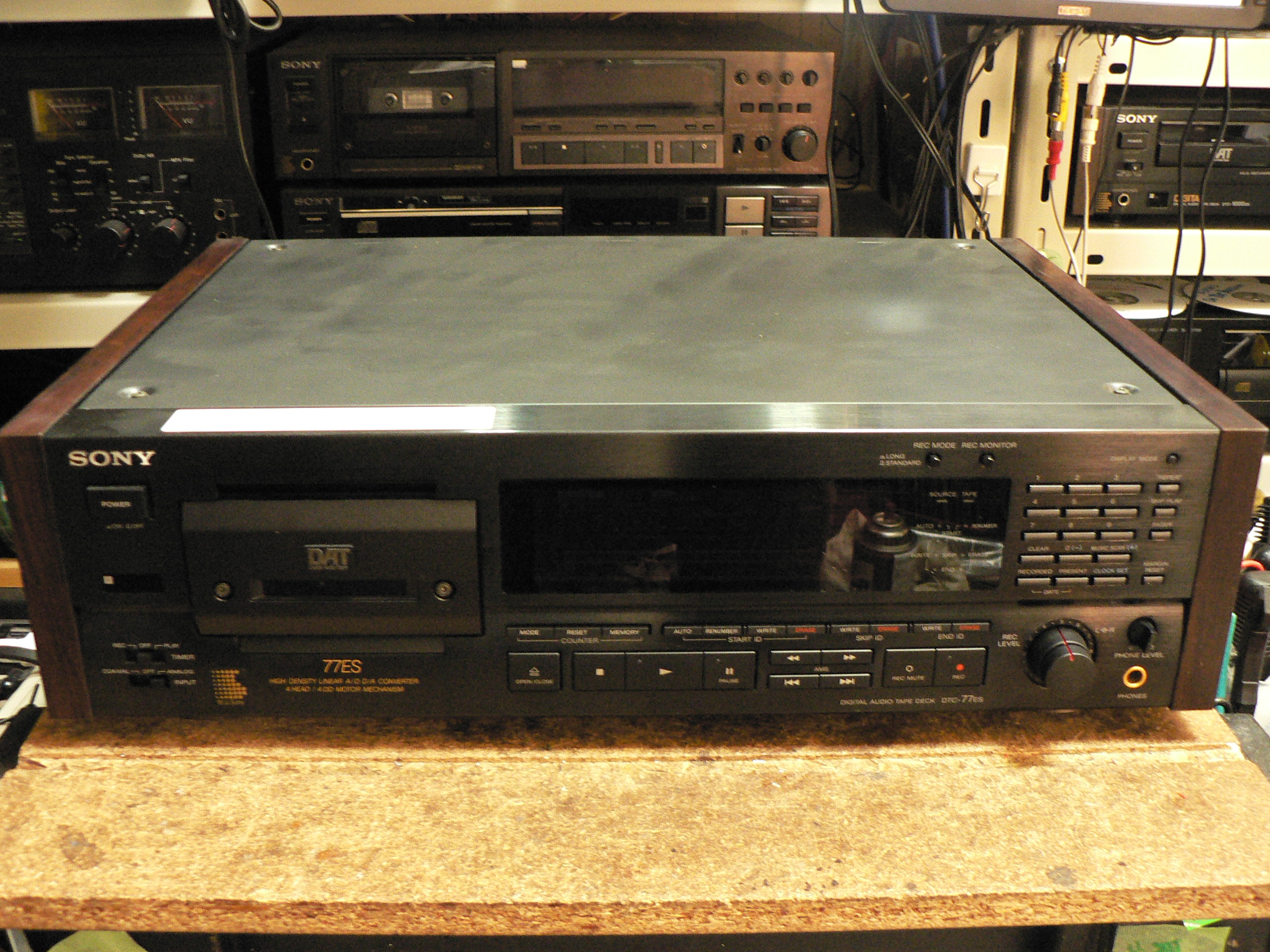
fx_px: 1321
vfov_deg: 39.7
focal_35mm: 36
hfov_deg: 51.4
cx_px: 635
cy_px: 476
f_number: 2.8
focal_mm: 6
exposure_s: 1/10
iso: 400
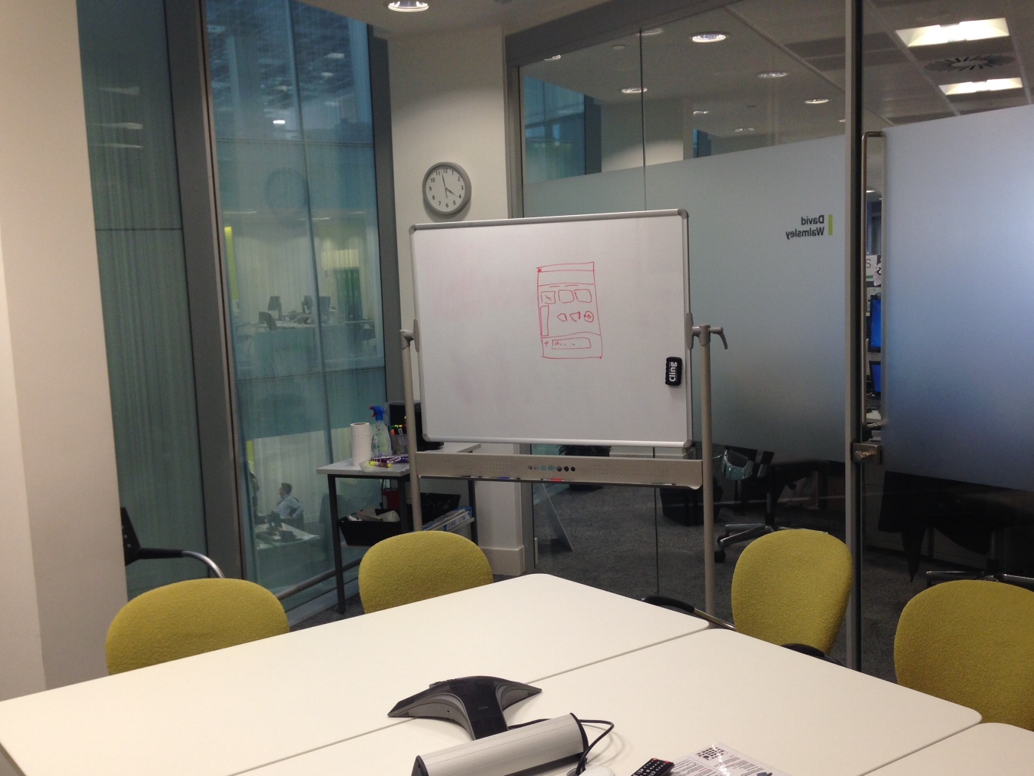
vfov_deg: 35.8
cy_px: 469
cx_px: 591
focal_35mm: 40
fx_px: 1195
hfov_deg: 46.7
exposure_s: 1/30
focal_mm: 4.12
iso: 50
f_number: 2.4
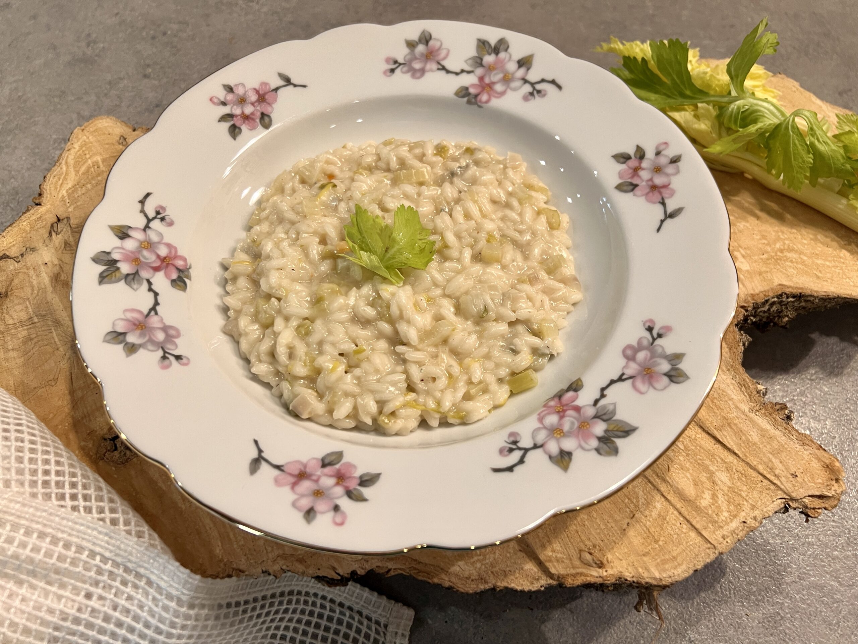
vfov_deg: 53.1
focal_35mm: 26
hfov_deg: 67.3
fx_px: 644
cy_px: 322
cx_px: 429
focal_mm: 5.7
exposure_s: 1/50
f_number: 1.5
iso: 100
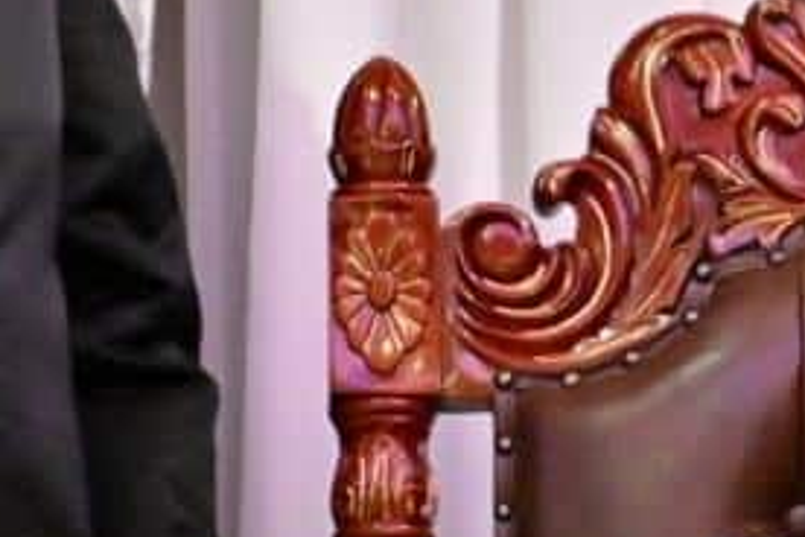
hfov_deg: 1.9
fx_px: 24864
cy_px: 403
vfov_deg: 1.2
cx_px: 1070
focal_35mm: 1112
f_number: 2.8
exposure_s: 1/250
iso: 1250
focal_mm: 200
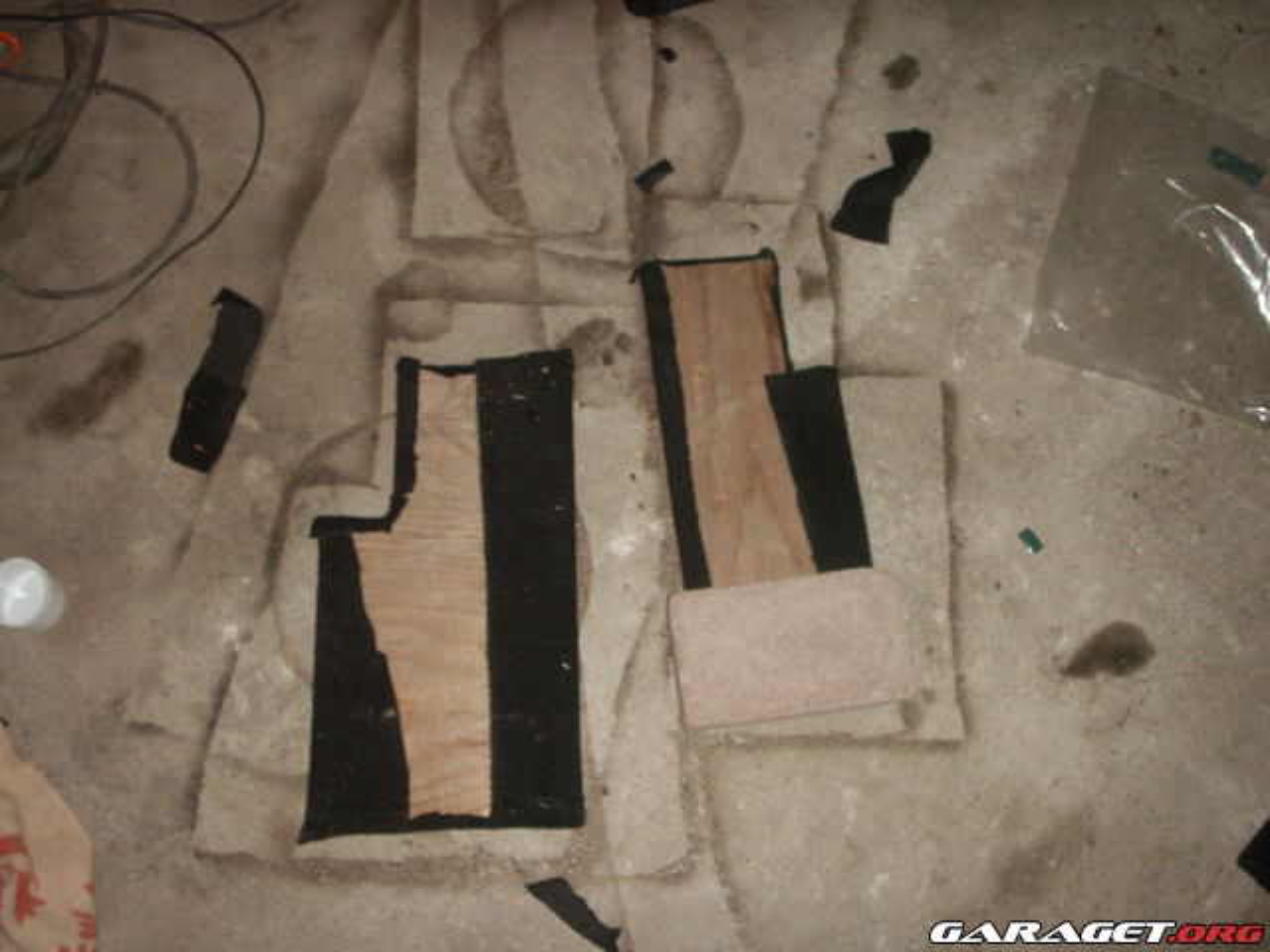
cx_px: 635
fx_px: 1357
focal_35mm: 37
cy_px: 476
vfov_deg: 38.7
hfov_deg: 50.1
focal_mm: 7.7
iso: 160
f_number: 3.5
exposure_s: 1/40
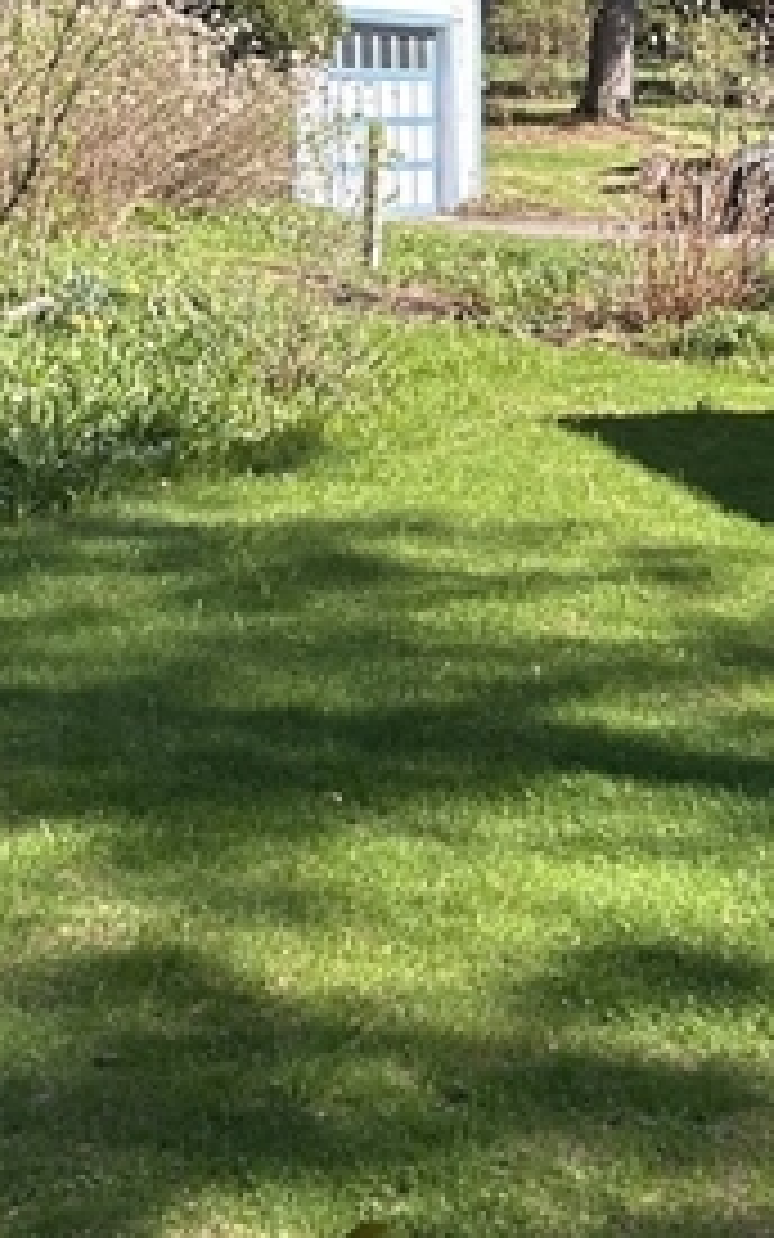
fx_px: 2597
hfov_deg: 16.8
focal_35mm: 77
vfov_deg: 26.6
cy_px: 401
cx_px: 594
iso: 50
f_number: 1.5
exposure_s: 1/666
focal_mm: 5.7
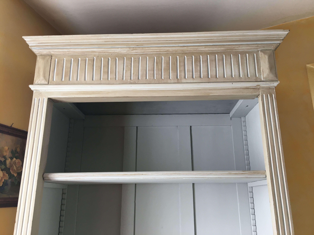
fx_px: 263
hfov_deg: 61.7
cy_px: 118
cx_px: 157
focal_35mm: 29
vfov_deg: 48.2
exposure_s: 1/33
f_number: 2.2
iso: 25
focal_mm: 4.15
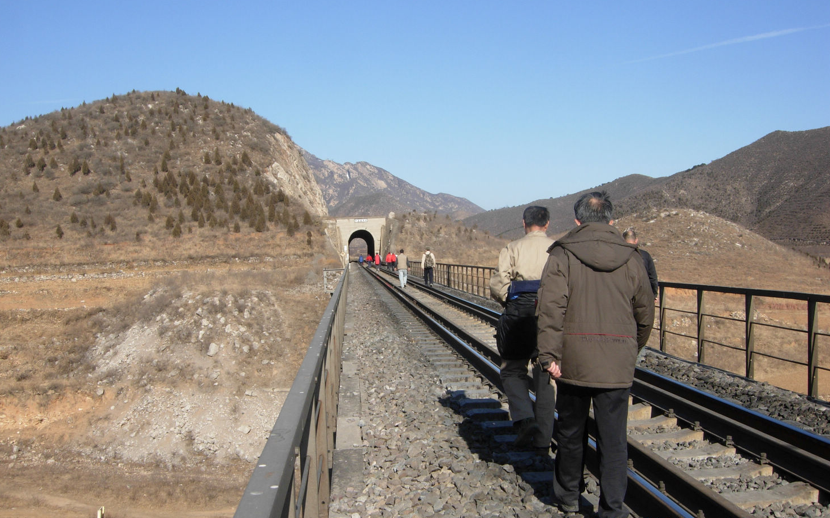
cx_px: 412
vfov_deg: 32.7
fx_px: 882
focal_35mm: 39
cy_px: 278
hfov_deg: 50.4
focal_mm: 7.5
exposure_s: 1/332
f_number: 6.1
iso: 50
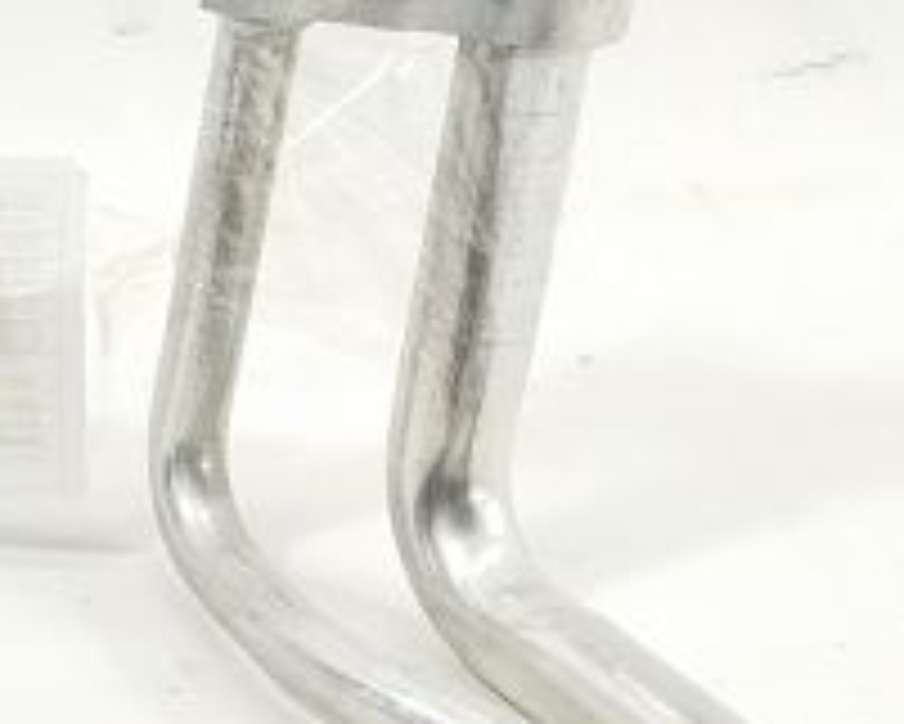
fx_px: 4203
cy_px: 580
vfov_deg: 9.8
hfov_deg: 10.9
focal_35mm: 157
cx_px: -1025
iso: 147
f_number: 1.79
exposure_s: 1/100
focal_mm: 4.71
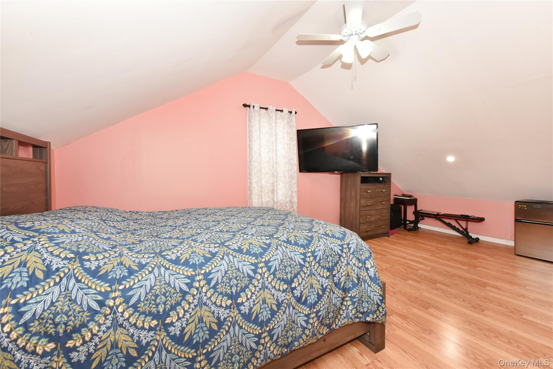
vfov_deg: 77.3
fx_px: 230
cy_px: 184
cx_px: 276
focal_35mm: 15
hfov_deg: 100.4
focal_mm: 15
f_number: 8
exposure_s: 1/80
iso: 1600
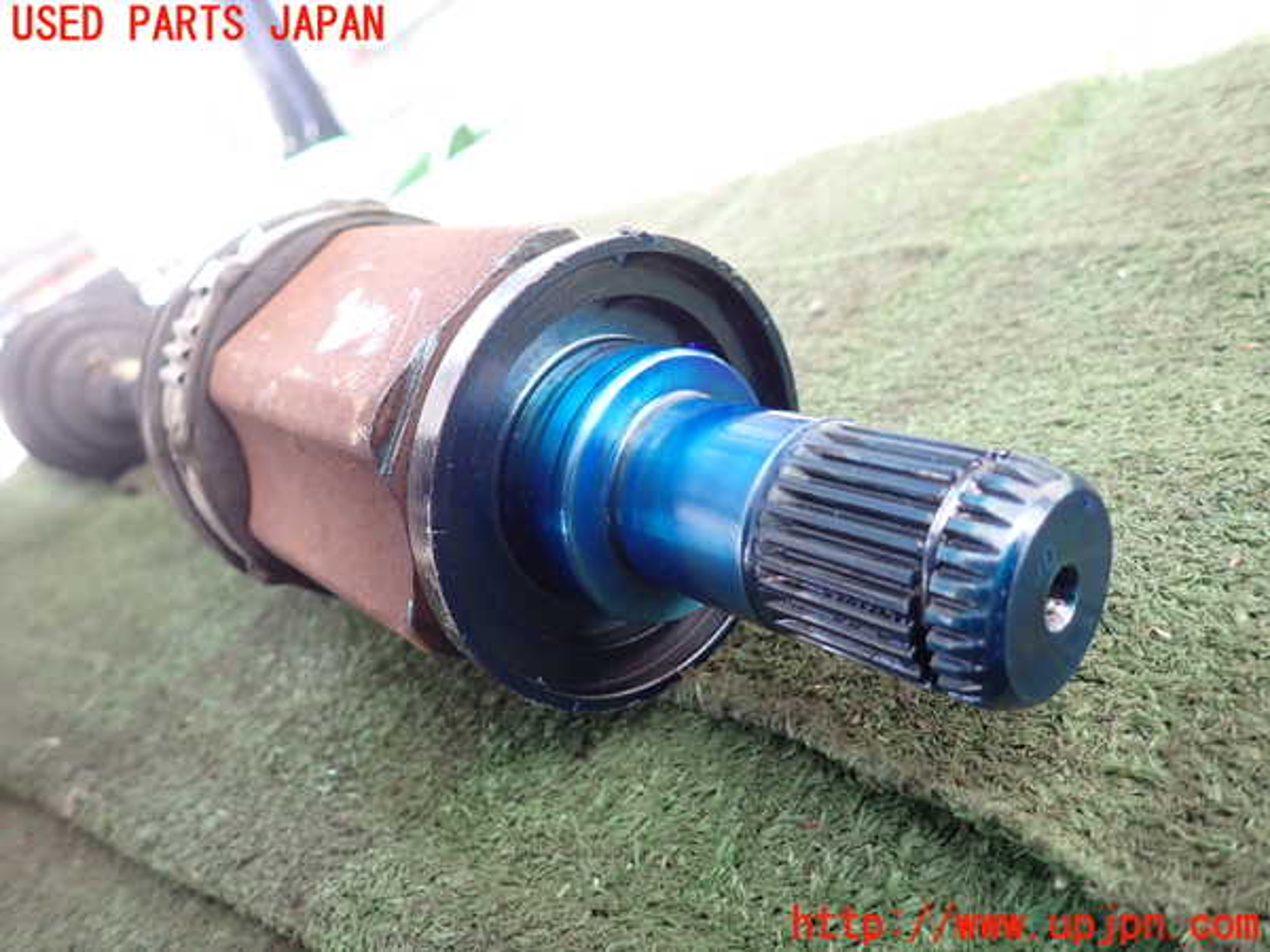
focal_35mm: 25
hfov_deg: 69.4
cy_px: 476
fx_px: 917
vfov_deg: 54.9
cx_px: 635
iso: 200
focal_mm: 4.5
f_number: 2
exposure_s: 1/60
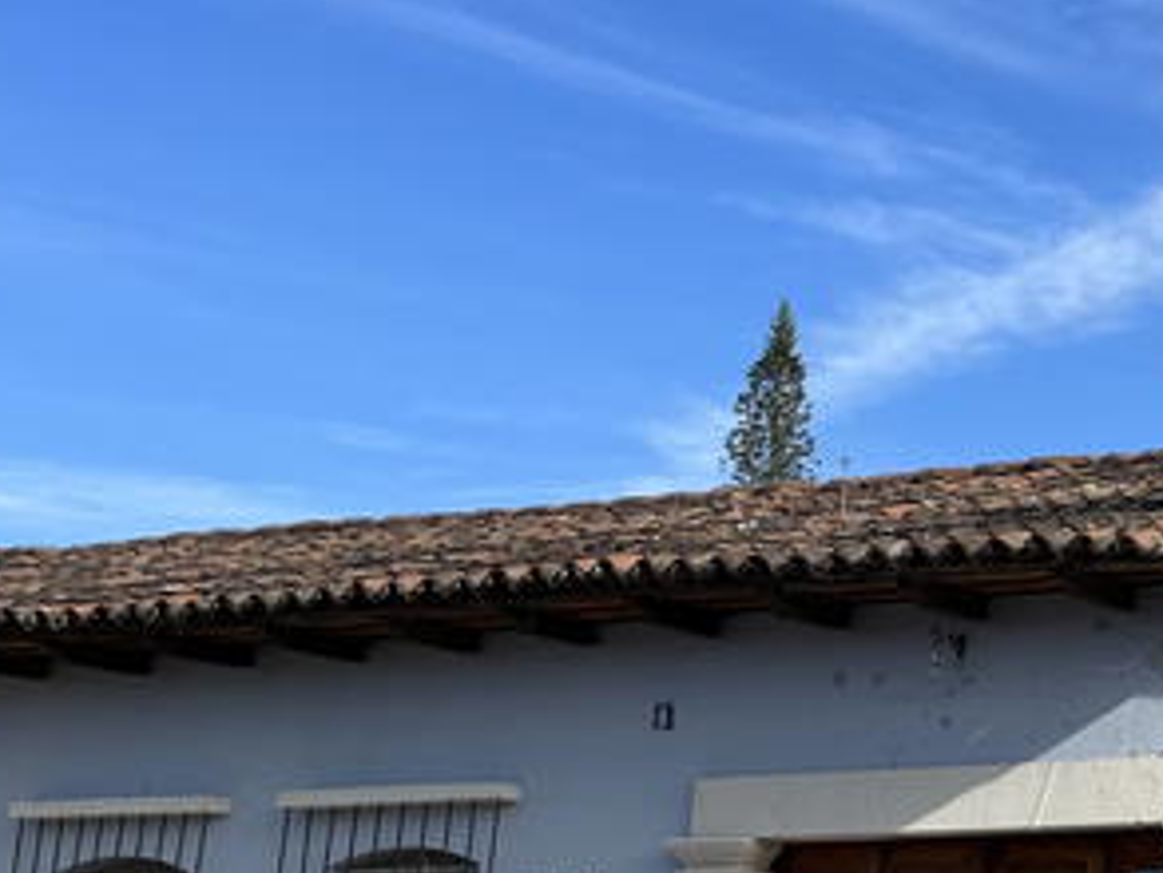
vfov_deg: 20.7
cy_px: 460
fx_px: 2386
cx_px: 1532
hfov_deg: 23.9
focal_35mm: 71
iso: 50
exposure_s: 1/2358
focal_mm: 5.1
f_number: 1.6
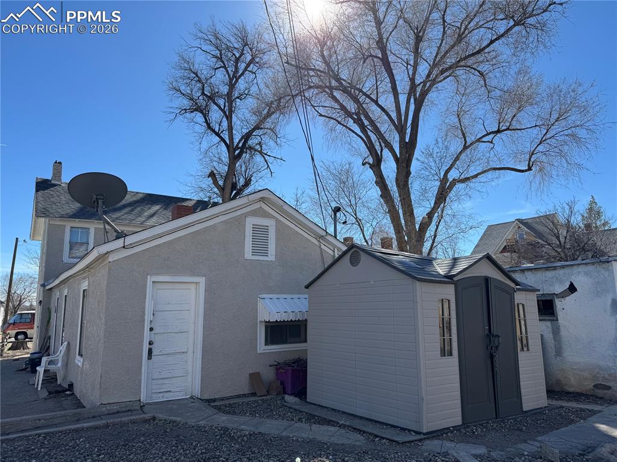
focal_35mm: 24
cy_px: 231
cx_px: 308
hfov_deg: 71.6
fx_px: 428
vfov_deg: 56.8
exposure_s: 1/4049
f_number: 1.78
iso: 80
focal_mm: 6.76
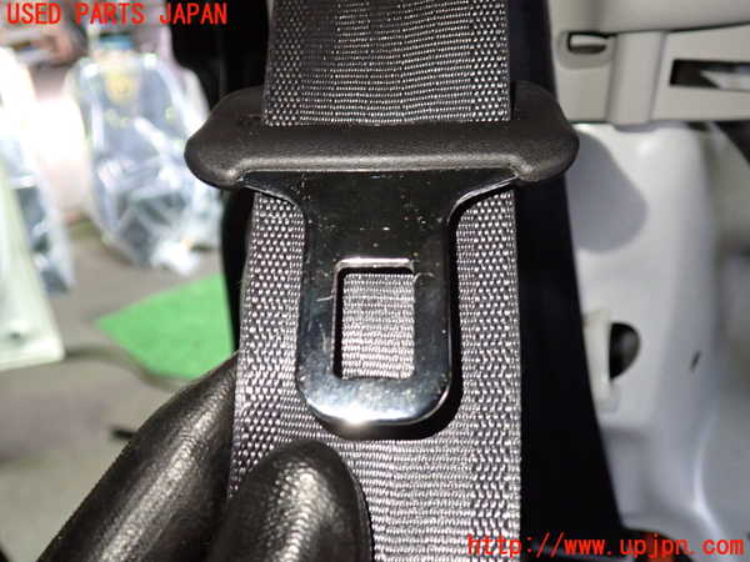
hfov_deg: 60.0
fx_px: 650
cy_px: 281
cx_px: 375
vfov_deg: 46.8
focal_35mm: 30
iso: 400
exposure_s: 1/30
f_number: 2.3
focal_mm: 5.4
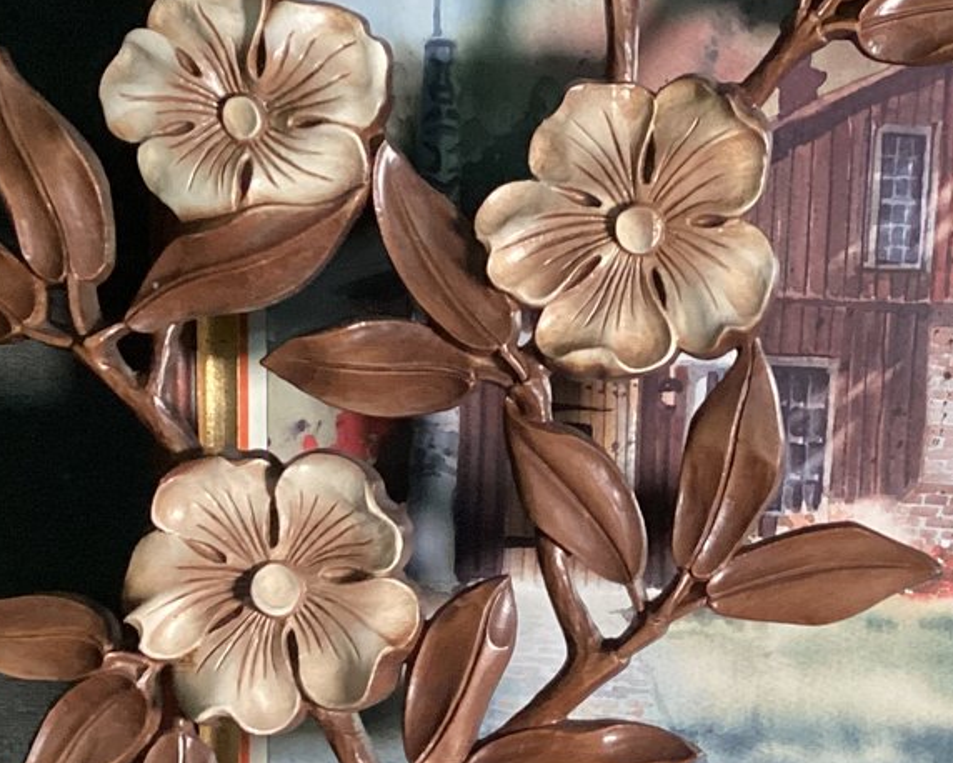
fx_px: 2257
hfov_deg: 23.7
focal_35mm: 80
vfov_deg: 19.2
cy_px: 312
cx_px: 679
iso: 250
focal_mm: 3.3
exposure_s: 1/60
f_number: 2.4
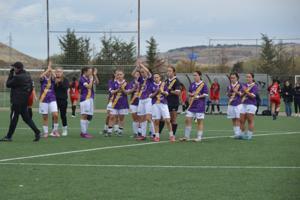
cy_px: 100
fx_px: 1499
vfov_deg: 7.6
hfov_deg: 11.4
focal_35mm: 180
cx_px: 150
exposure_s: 1/200
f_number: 7.1
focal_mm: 120
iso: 100
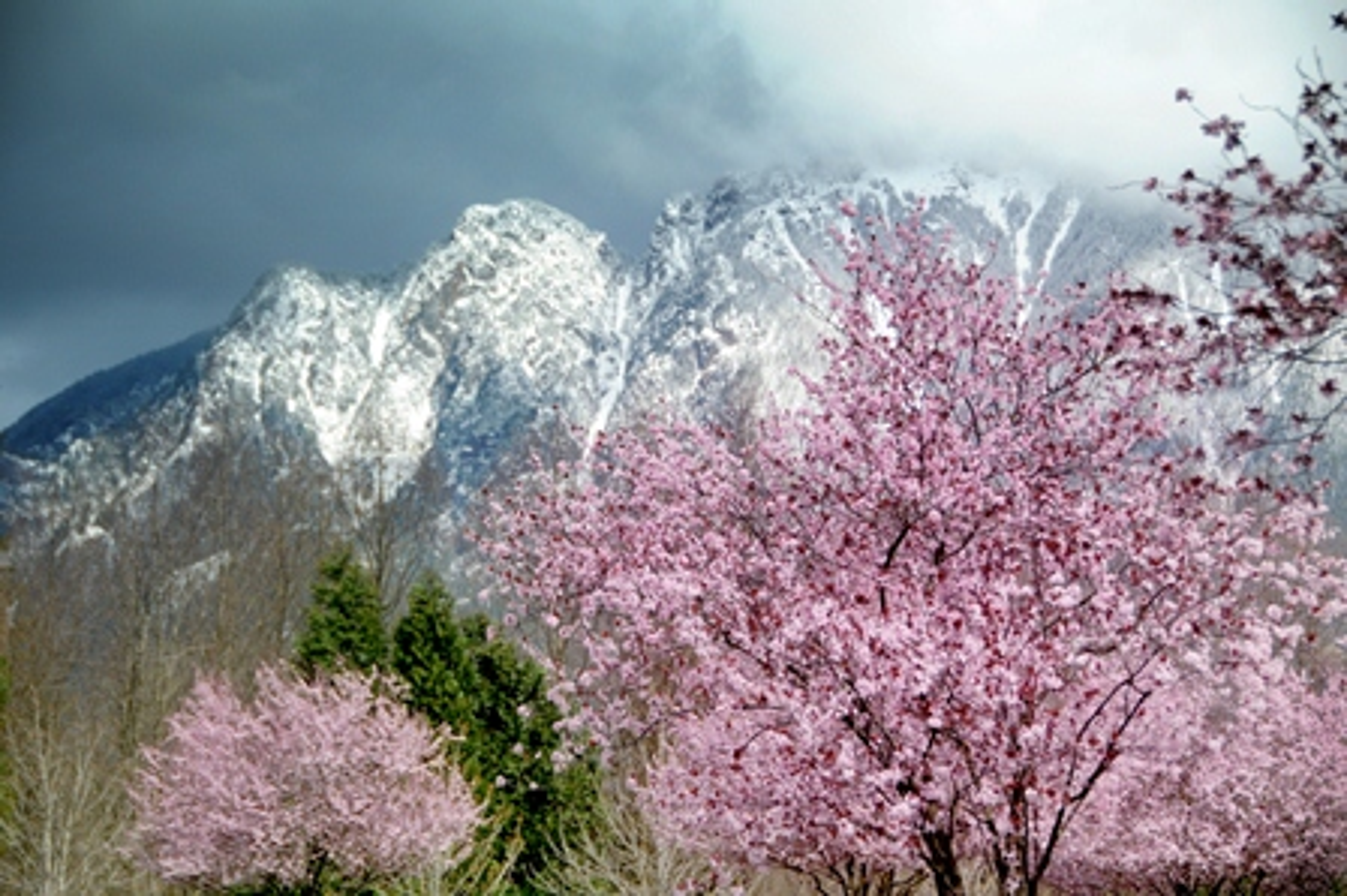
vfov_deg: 15.2
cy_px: 448
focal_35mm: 90
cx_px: 674
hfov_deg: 22.6
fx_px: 3365
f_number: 5
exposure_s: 1/1250
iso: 200
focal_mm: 60
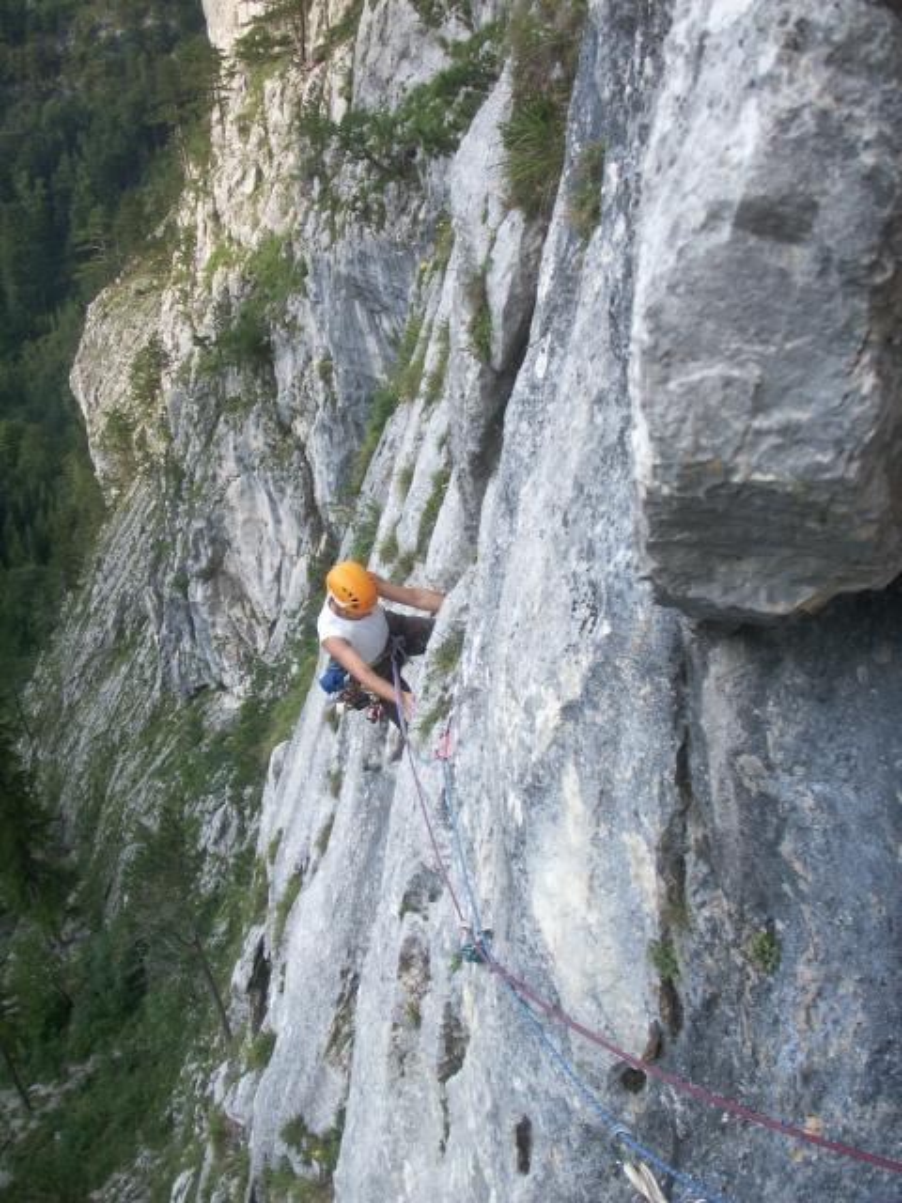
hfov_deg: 38.7
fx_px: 1285
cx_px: 451
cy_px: 602
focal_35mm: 37
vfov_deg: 50.1
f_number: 3.5
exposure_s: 1/160
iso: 50
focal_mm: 7.7
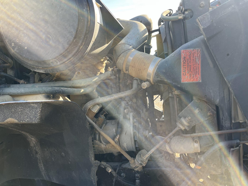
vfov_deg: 53.1
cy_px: 93
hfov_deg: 67.3
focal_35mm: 26
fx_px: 186
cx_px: 124
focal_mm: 5.1
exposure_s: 1/463
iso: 50
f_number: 1.6
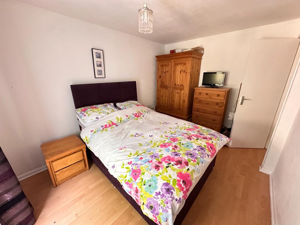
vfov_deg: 85.7
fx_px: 121
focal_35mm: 14
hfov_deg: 102.1
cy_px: 112
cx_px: 150
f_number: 2.2
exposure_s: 1/60
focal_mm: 2.22
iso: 640
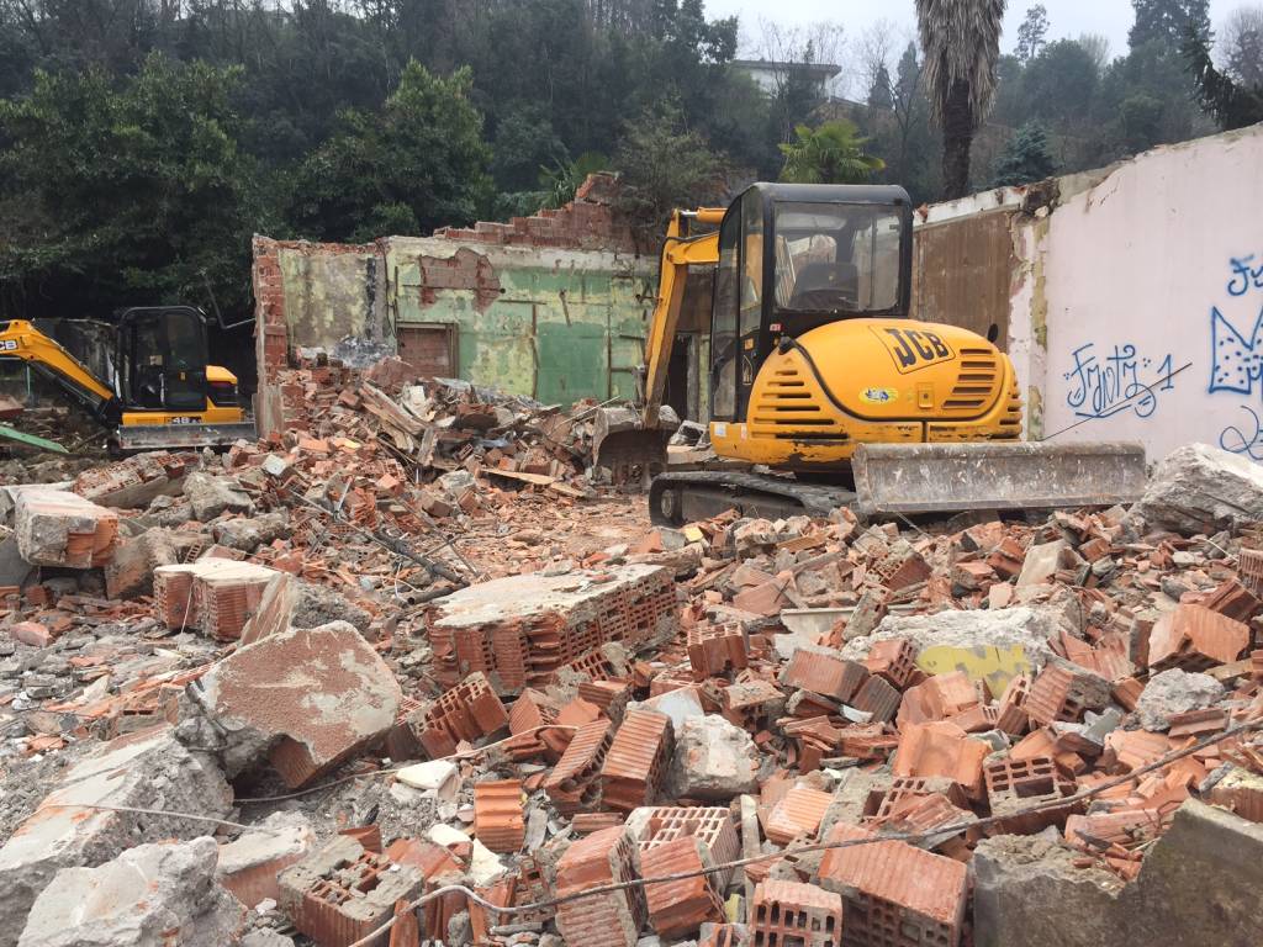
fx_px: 1058
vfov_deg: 48.2
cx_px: 632
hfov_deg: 61.7
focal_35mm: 29
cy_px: 474
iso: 32
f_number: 2.2
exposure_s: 1/403
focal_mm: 4.15
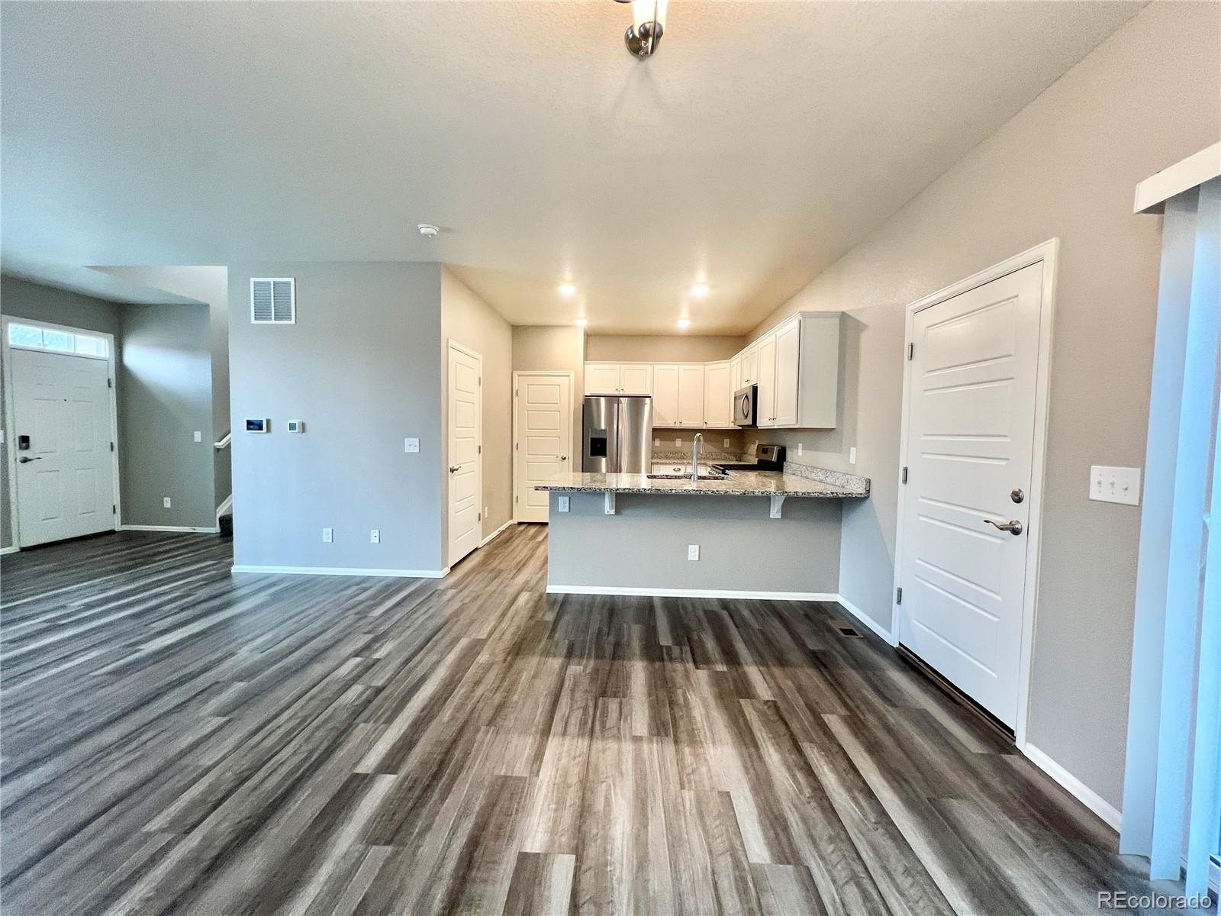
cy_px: 458
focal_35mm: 13
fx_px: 459
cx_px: 610
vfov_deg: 89.9
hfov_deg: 106.2
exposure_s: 1/60
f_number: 1.8
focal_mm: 1.57
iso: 200
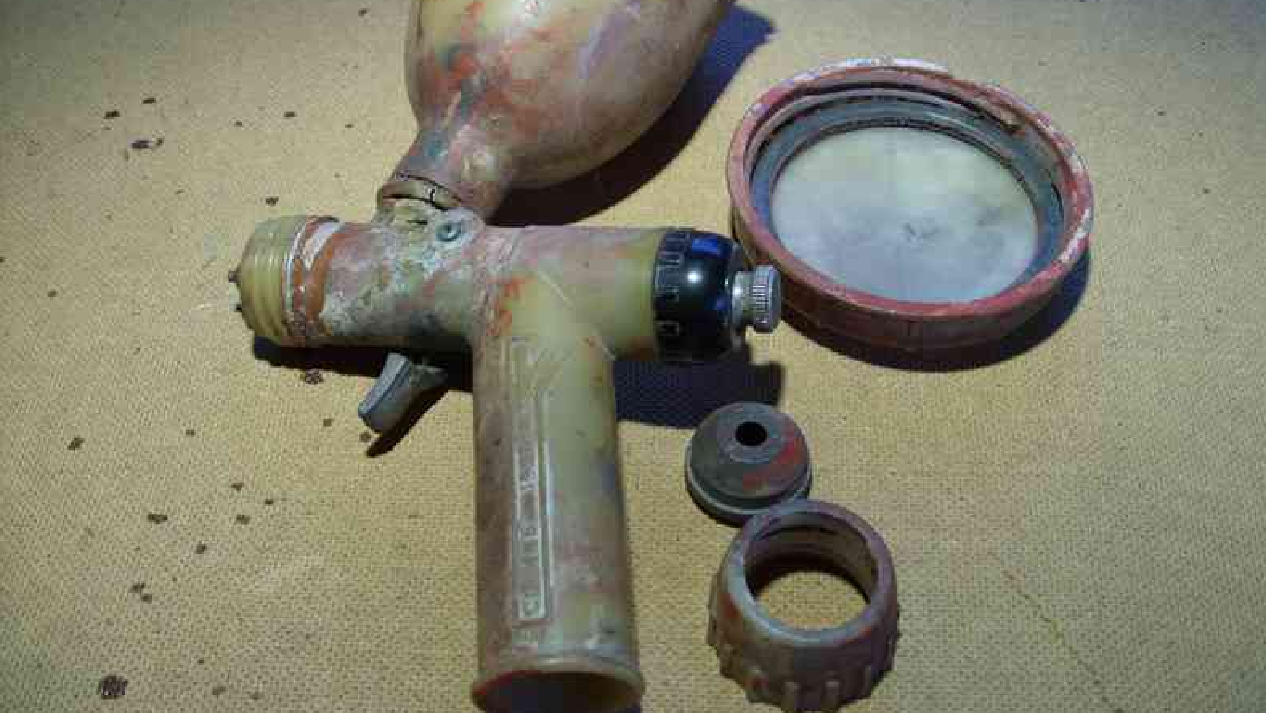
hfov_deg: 48.4
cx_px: 640
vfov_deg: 28.3
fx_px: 1410
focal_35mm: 42
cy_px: 278
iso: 50
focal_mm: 7.8
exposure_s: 1/9
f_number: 2.8
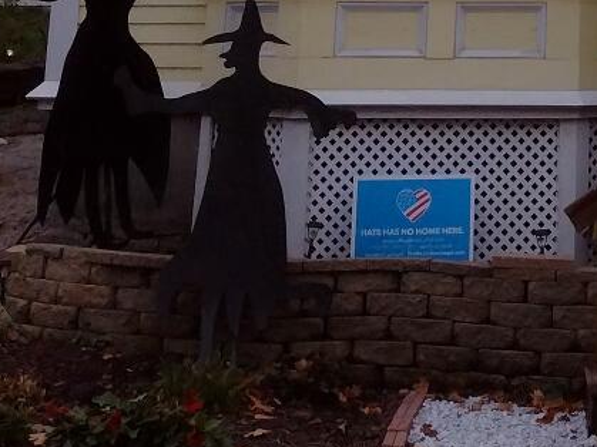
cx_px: 704
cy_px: -424
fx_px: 2224
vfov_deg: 10.6
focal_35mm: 129
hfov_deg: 14.8
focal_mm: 4.71
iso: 129
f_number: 1.7
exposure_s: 1/120
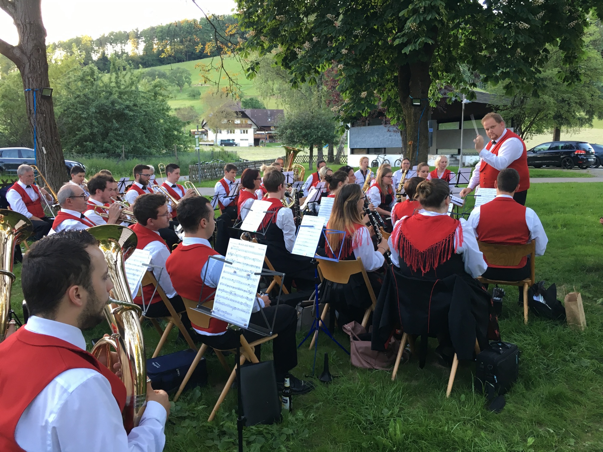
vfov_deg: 48.2
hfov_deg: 61.7
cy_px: 226
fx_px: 505
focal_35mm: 29
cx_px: 302
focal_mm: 4.15
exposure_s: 1/33
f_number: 2.2
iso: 32
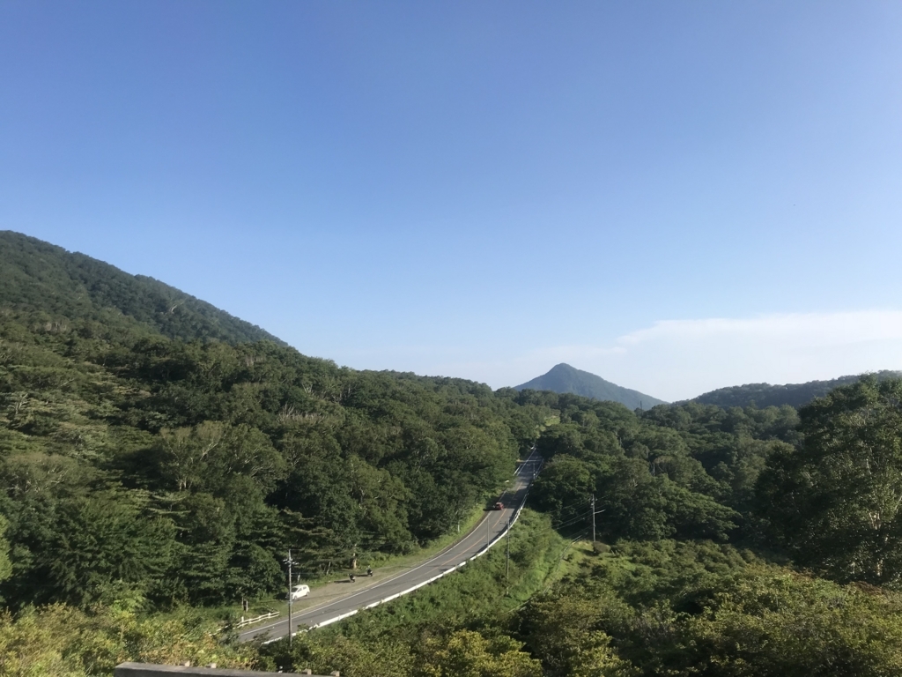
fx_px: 730
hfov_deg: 63.4
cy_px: 338
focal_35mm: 28
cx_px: 451
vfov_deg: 49.7
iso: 20
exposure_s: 1/2179
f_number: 1.8
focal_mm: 3.99
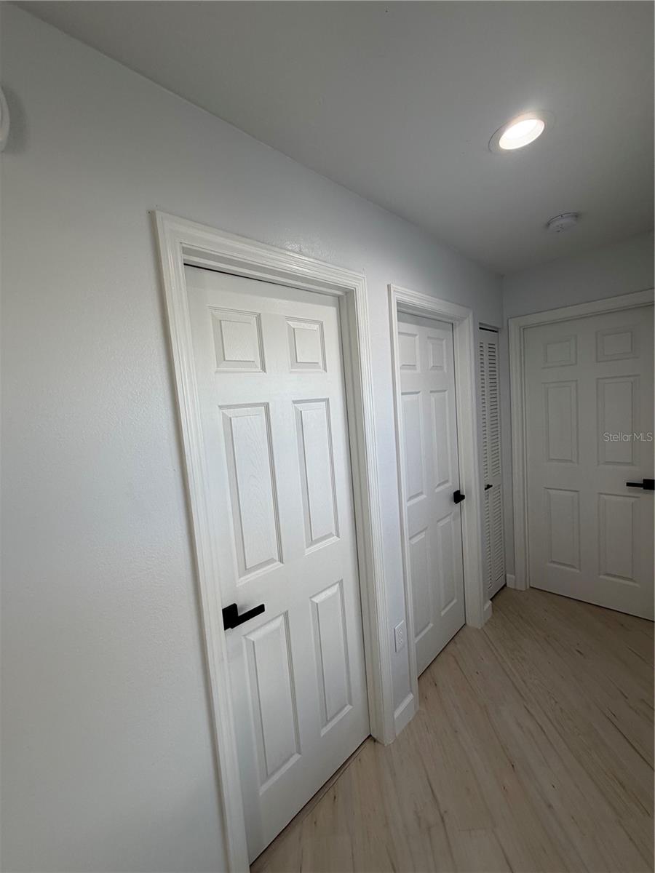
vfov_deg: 102.1
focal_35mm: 14
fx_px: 353
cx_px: 328
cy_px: 436
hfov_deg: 85.7
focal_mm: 2.22
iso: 64
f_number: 2.2
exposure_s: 1/120
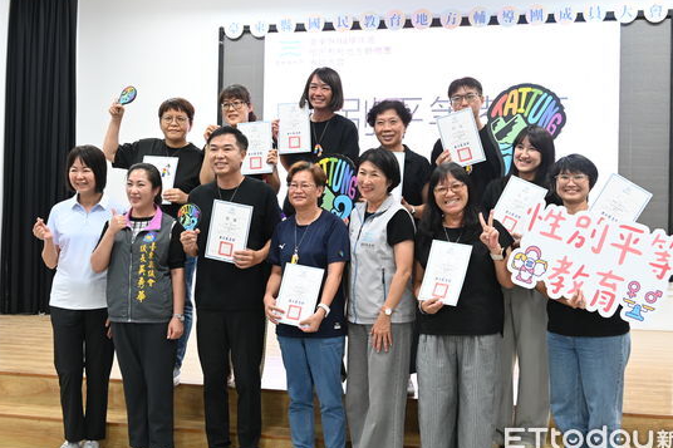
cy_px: 213
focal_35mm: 47
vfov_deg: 28.6
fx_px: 878
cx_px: 357
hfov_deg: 41.9
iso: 3200
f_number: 5.3
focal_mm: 42
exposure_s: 1/80
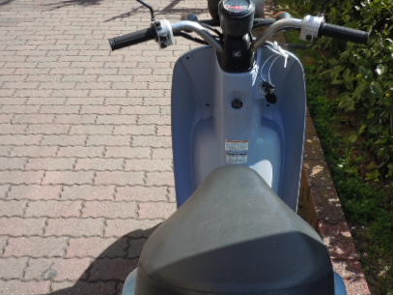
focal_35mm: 44
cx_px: 217
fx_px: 499
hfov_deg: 42.9
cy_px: 103
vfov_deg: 32.6
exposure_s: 1/400
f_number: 3.7
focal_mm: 5
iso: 100
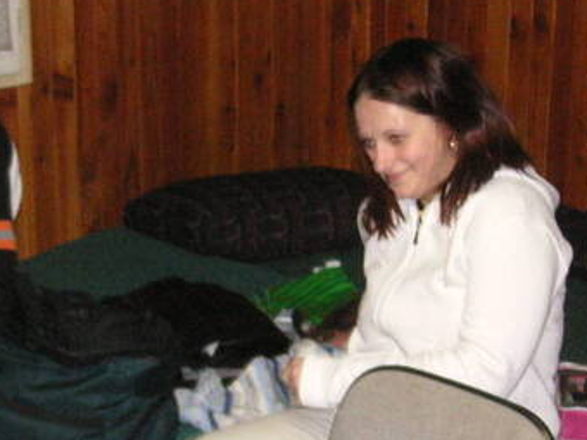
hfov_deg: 22.5
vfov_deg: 16.9
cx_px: 240
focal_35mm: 87
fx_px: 1475
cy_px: 330
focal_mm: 6.1
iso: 160
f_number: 2.8
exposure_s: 1/45
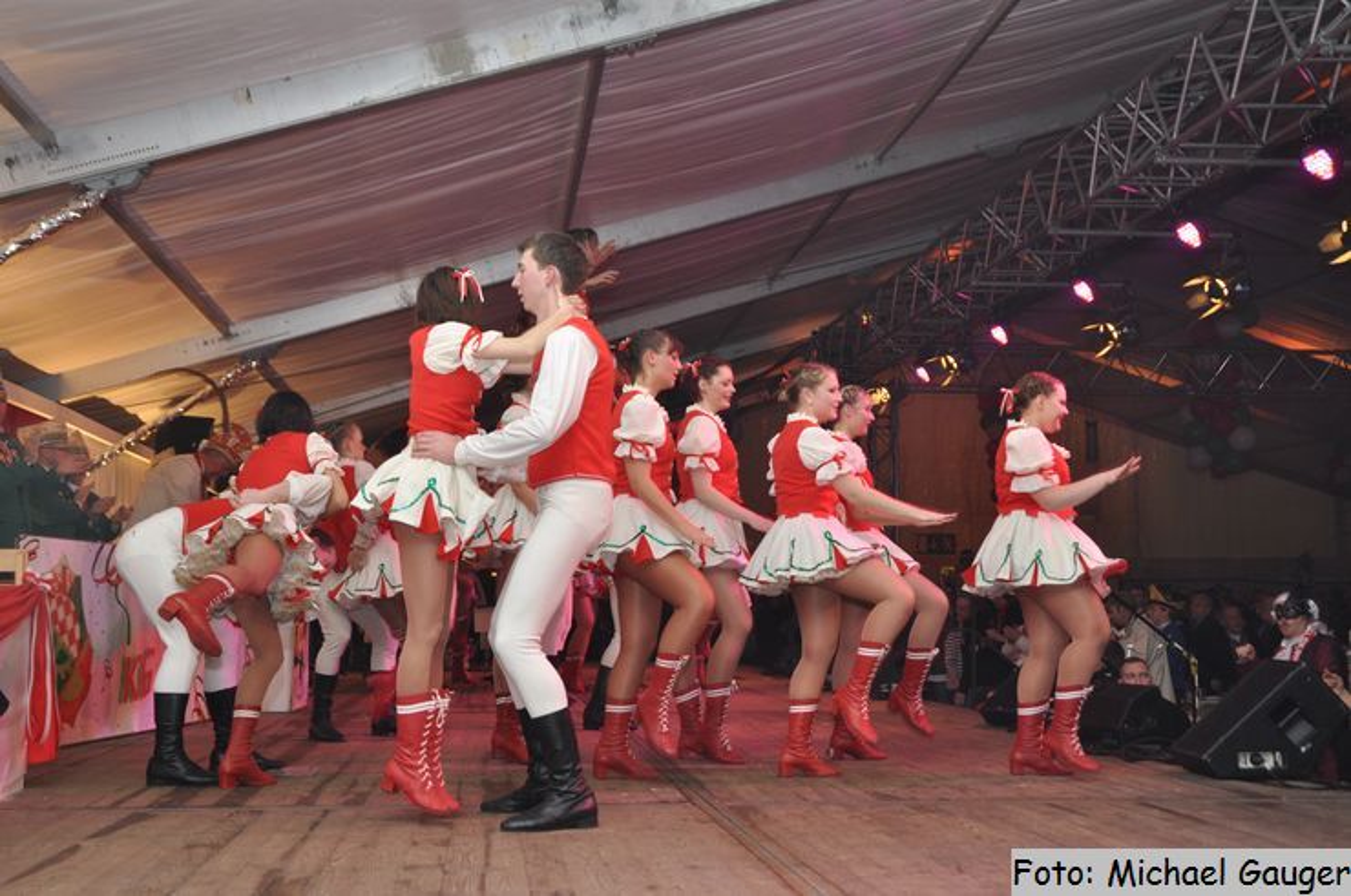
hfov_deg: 46.5
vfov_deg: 31.8
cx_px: 676
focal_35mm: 42
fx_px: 1574
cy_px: 448
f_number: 5.6
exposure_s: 1/60
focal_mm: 28
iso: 640
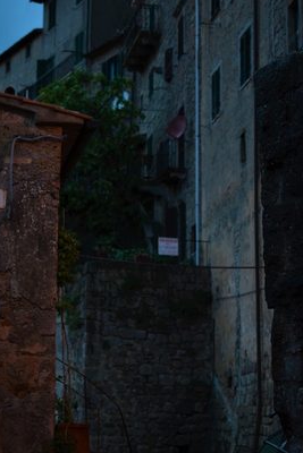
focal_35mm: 79
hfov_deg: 17.3
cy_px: 195
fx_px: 993
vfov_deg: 25.7
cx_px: 77
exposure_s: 1/80
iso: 800
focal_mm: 35
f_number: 1.8
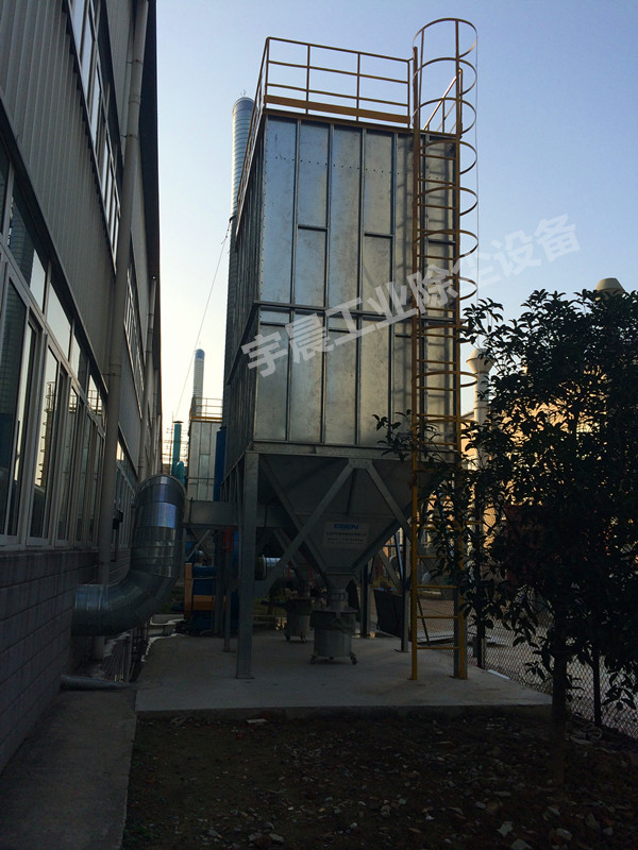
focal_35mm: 30
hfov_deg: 46.8
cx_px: 319
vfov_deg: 60.0
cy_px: 425
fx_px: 737
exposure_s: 1/1466
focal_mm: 4.12
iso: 32
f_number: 2.2
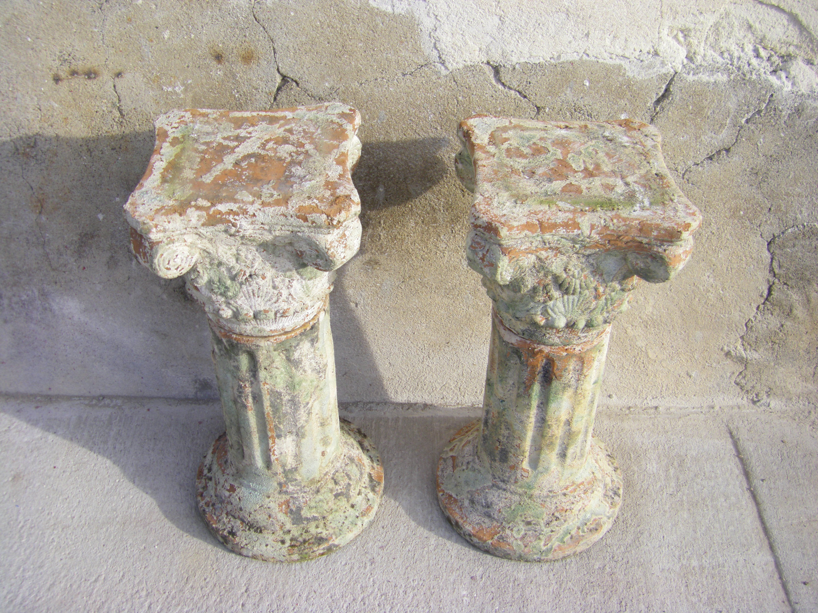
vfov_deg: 37.7
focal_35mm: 38
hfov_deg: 49.0
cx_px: 409
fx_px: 898
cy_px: 306
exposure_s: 1/160
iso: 64
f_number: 3.5
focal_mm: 6.3
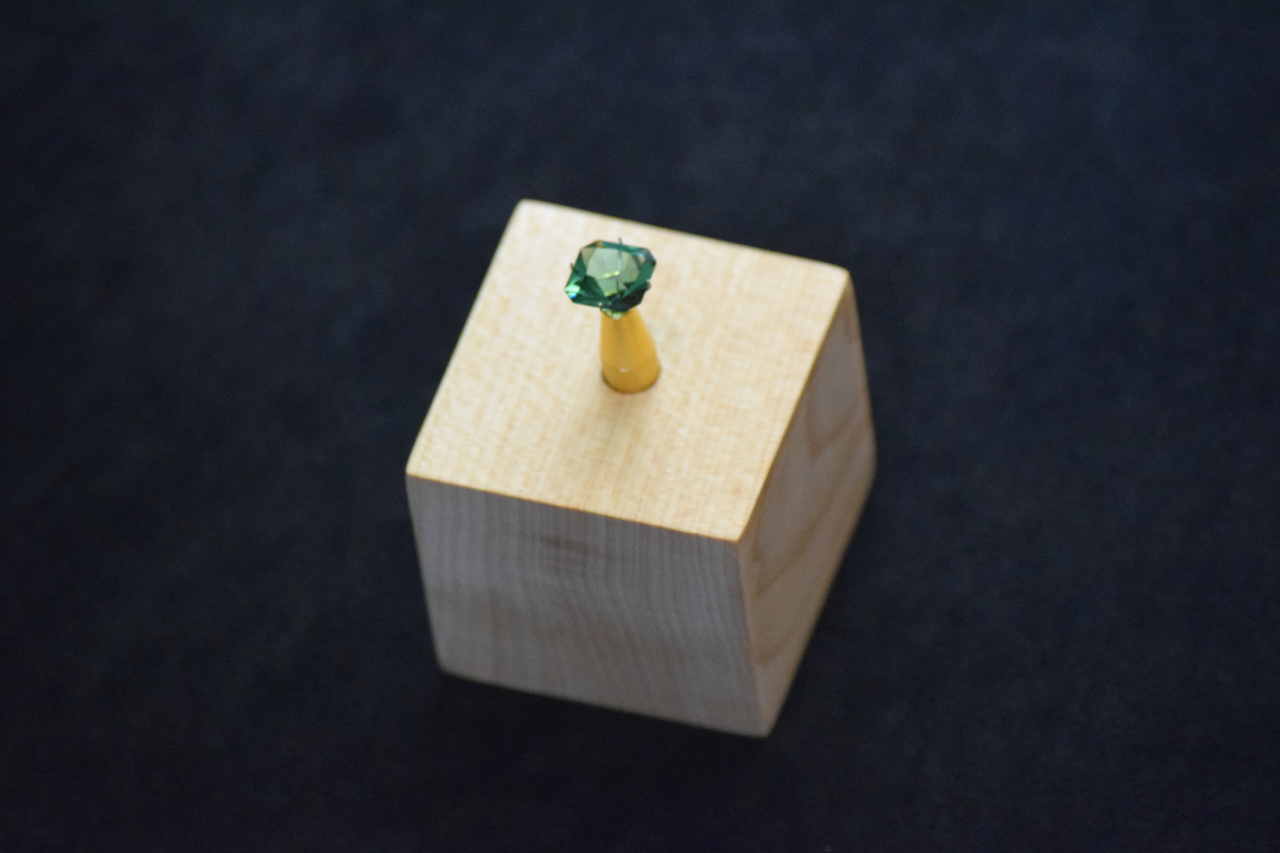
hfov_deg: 8.9
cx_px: 640
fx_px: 8266
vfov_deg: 5.9
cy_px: 426
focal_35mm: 232
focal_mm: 155
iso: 6400
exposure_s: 1/160
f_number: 5
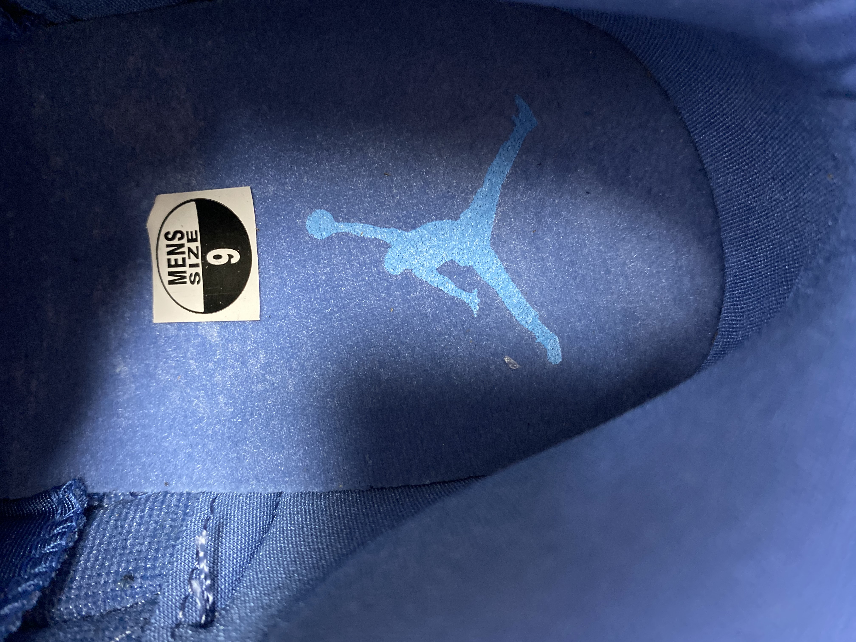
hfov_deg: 67.3
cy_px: 321
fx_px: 643
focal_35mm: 26
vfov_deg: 53.1
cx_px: 428
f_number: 1.8
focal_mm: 4.25
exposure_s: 1/25
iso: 500
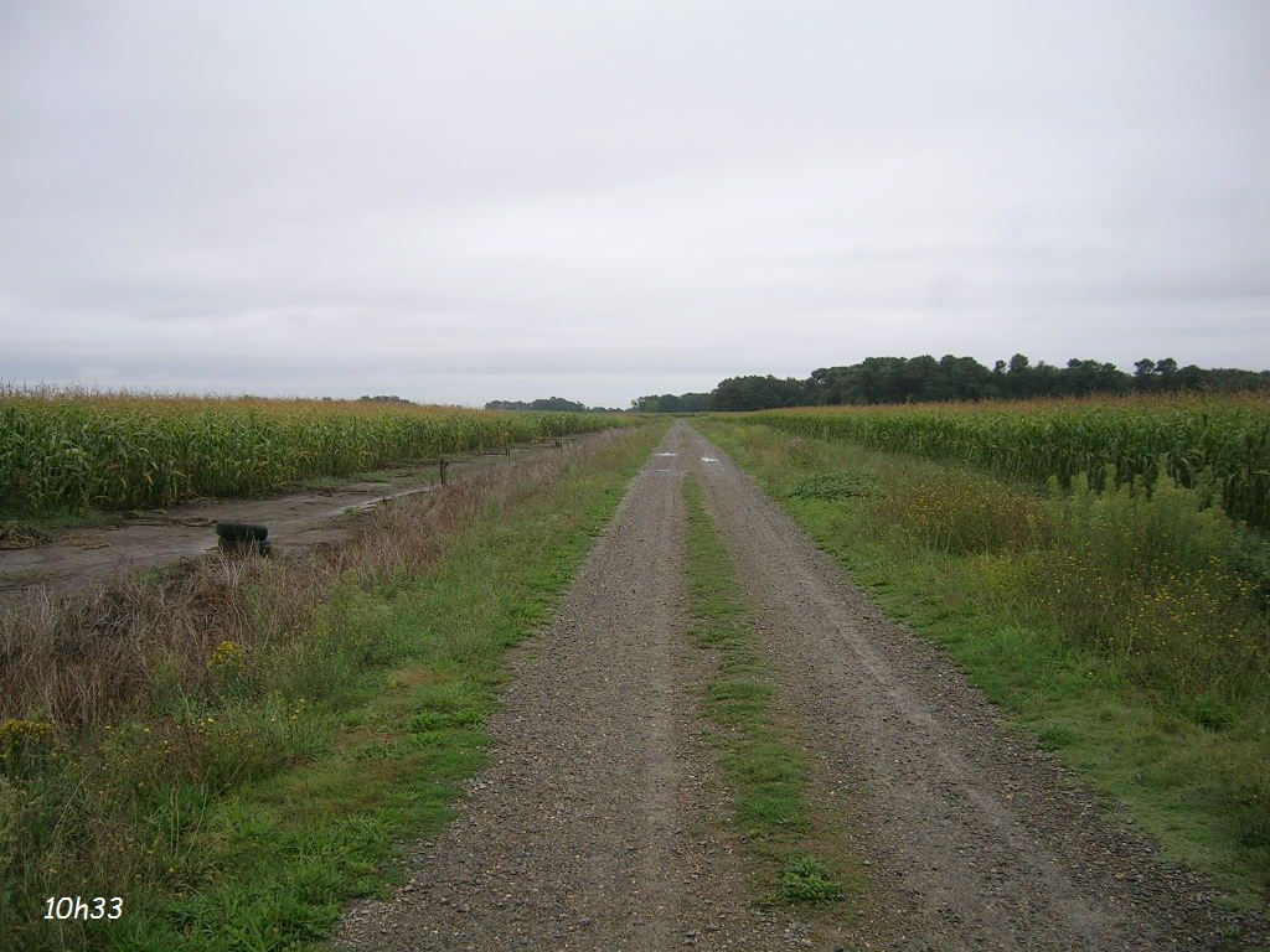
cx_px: 635
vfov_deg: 40.7
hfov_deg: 52.6
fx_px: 1284
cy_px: 476
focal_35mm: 35
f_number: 2.8
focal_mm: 5.4
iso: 50
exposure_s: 1/403
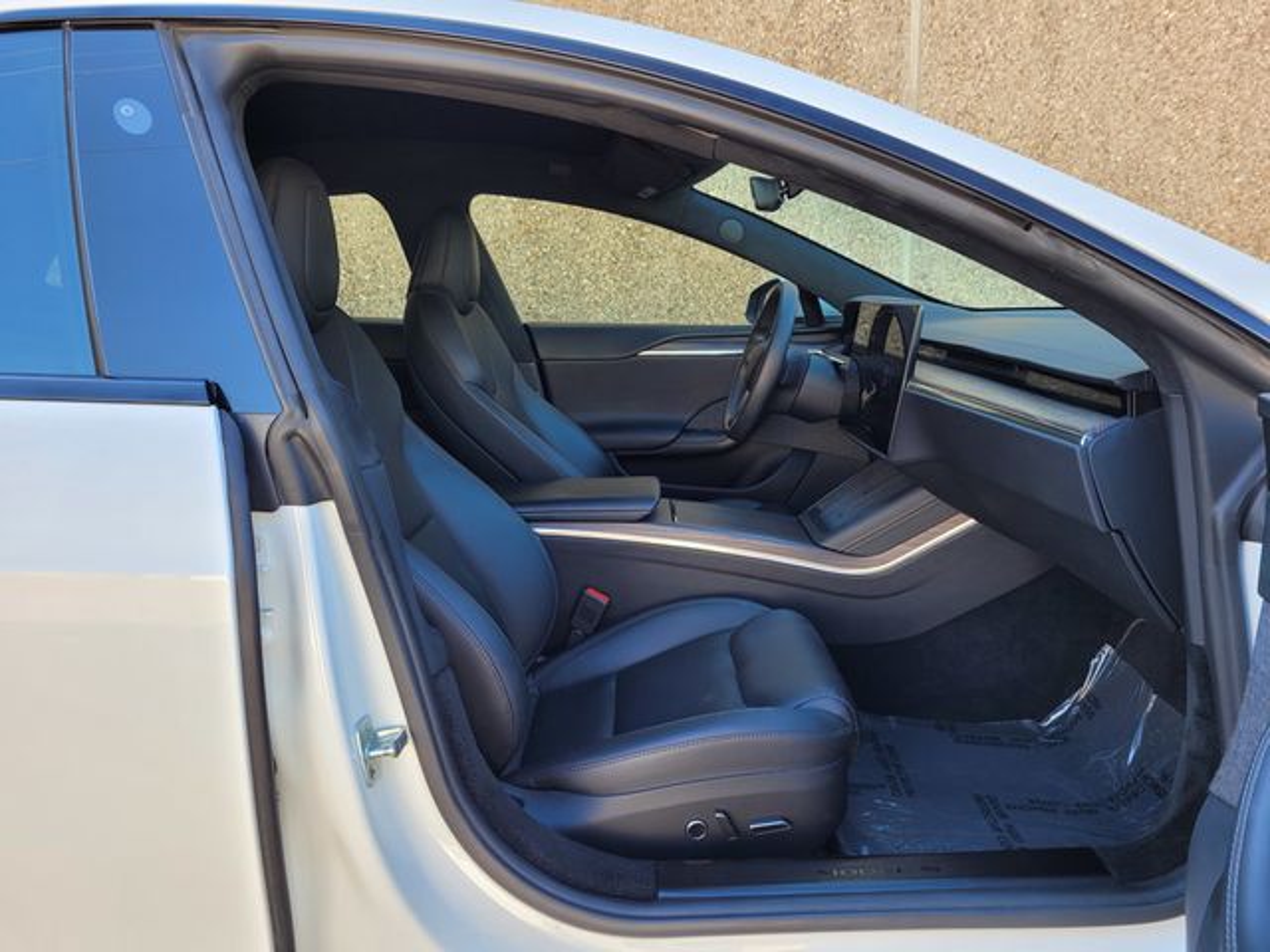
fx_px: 954
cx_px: 635
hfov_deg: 67.3
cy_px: 476
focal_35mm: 26
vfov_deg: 53.1
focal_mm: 5.4
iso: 40
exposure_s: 1/133
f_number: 1.8
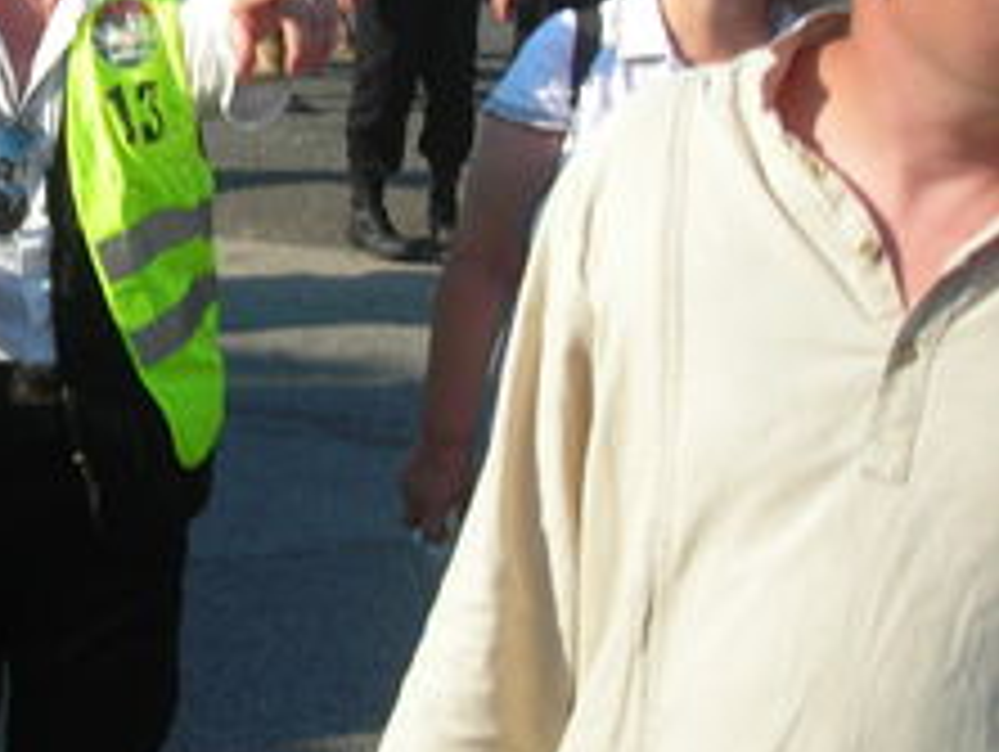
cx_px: -50
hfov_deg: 23.2
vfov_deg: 18.1
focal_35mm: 80
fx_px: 2311
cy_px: 47
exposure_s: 1/130
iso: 50
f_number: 6.4
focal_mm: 6.3
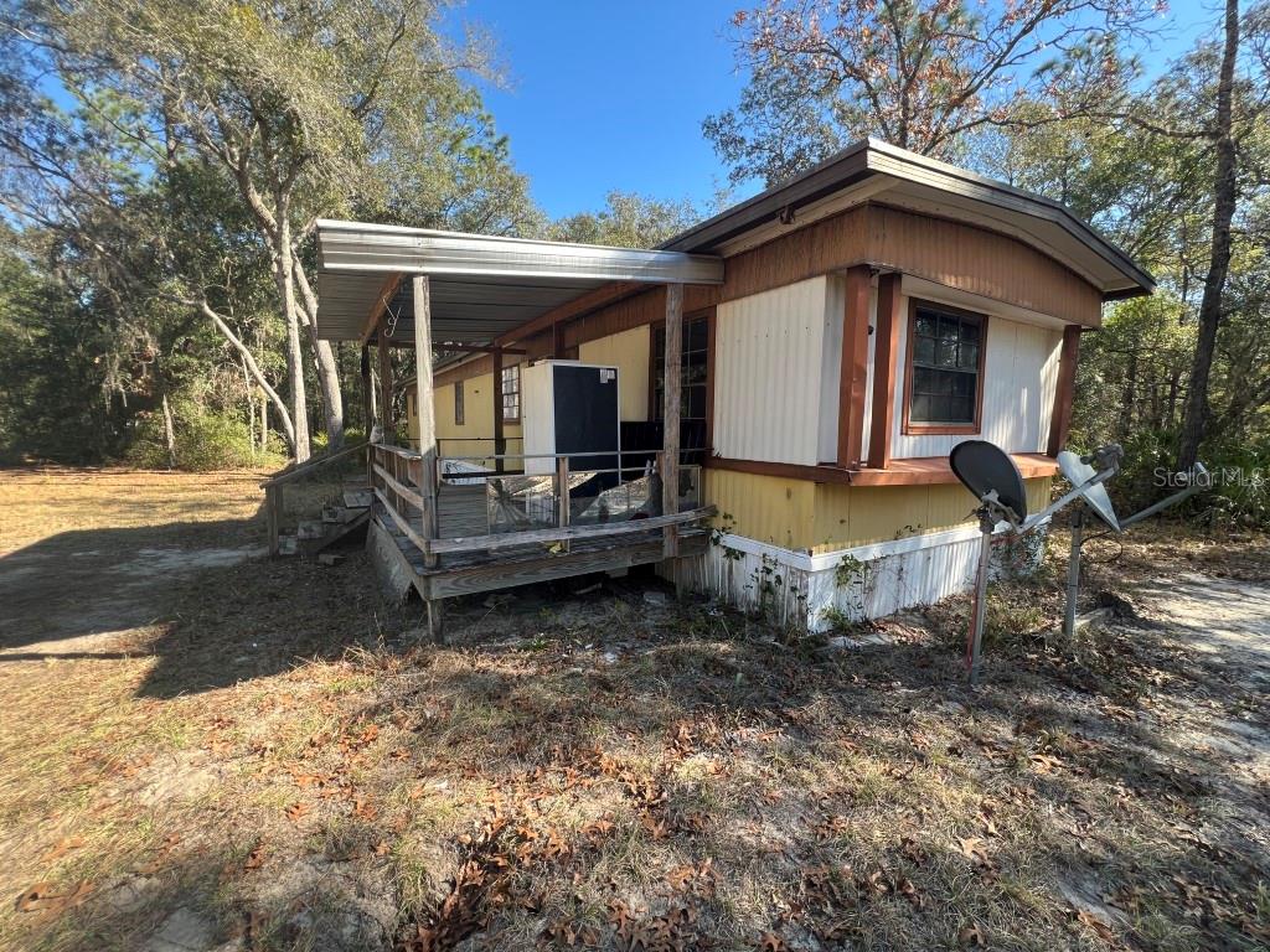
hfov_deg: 106.2
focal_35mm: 13
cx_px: 635
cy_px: 476
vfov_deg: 89.9
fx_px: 477
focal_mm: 1.57
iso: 32
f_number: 1.8
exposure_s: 1/190
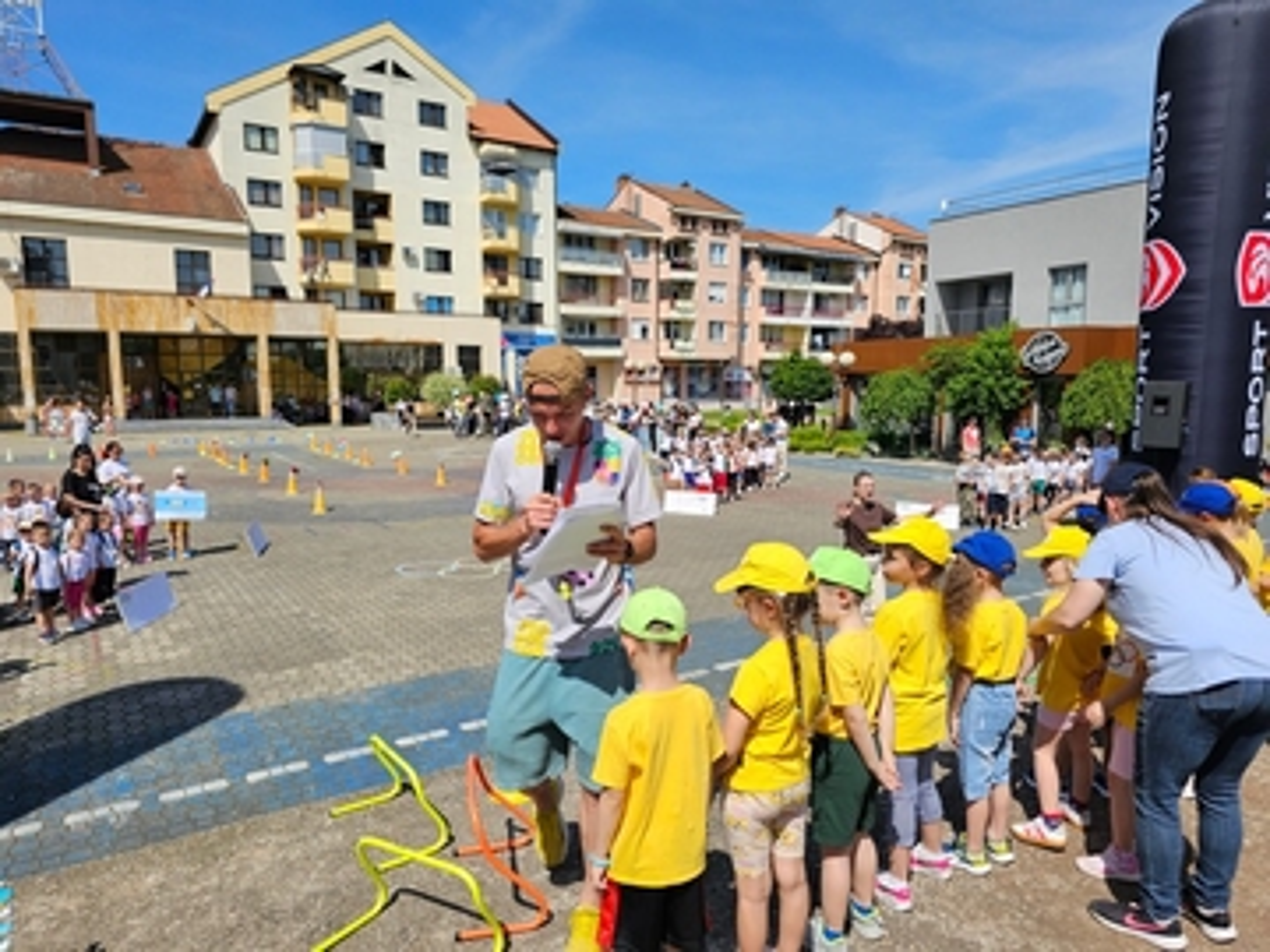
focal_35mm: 23
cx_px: 635
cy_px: 476
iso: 12
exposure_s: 1/1000
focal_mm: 6.3
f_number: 1.7
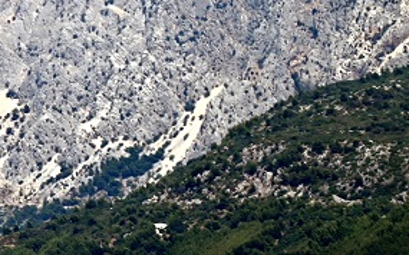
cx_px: -243
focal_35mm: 607
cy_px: -4
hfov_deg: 3.4
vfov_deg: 2.2
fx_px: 6765
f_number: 16
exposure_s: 1/200
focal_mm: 170
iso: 100
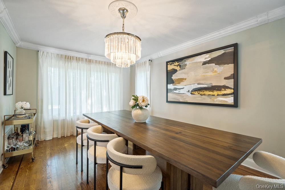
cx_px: 142
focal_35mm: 16
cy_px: 95
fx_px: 127
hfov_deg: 96.7
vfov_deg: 73.8
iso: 5000
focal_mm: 16
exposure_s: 1/10
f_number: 5.6
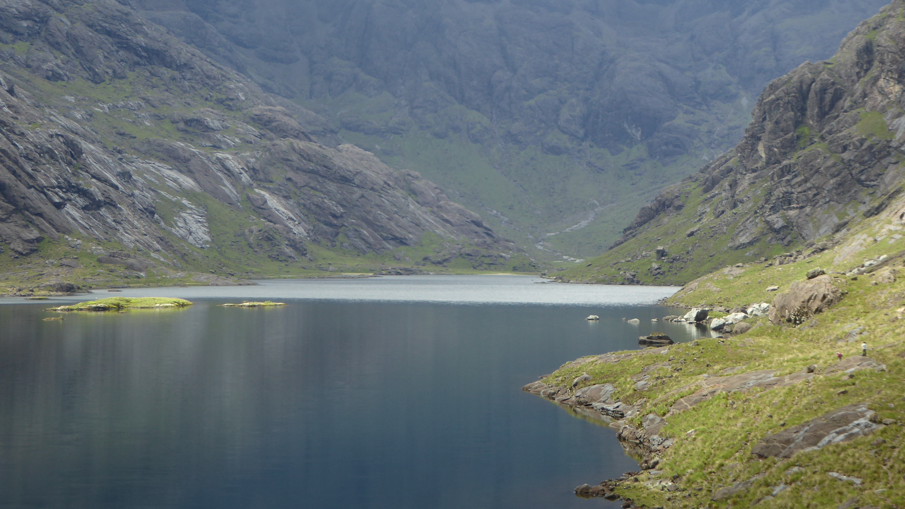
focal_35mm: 77
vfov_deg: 15.7
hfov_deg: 27.5
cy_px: 239
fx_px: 1848
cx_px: 457
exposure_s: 1/200
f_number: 4.5
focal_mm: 12.5
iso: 100
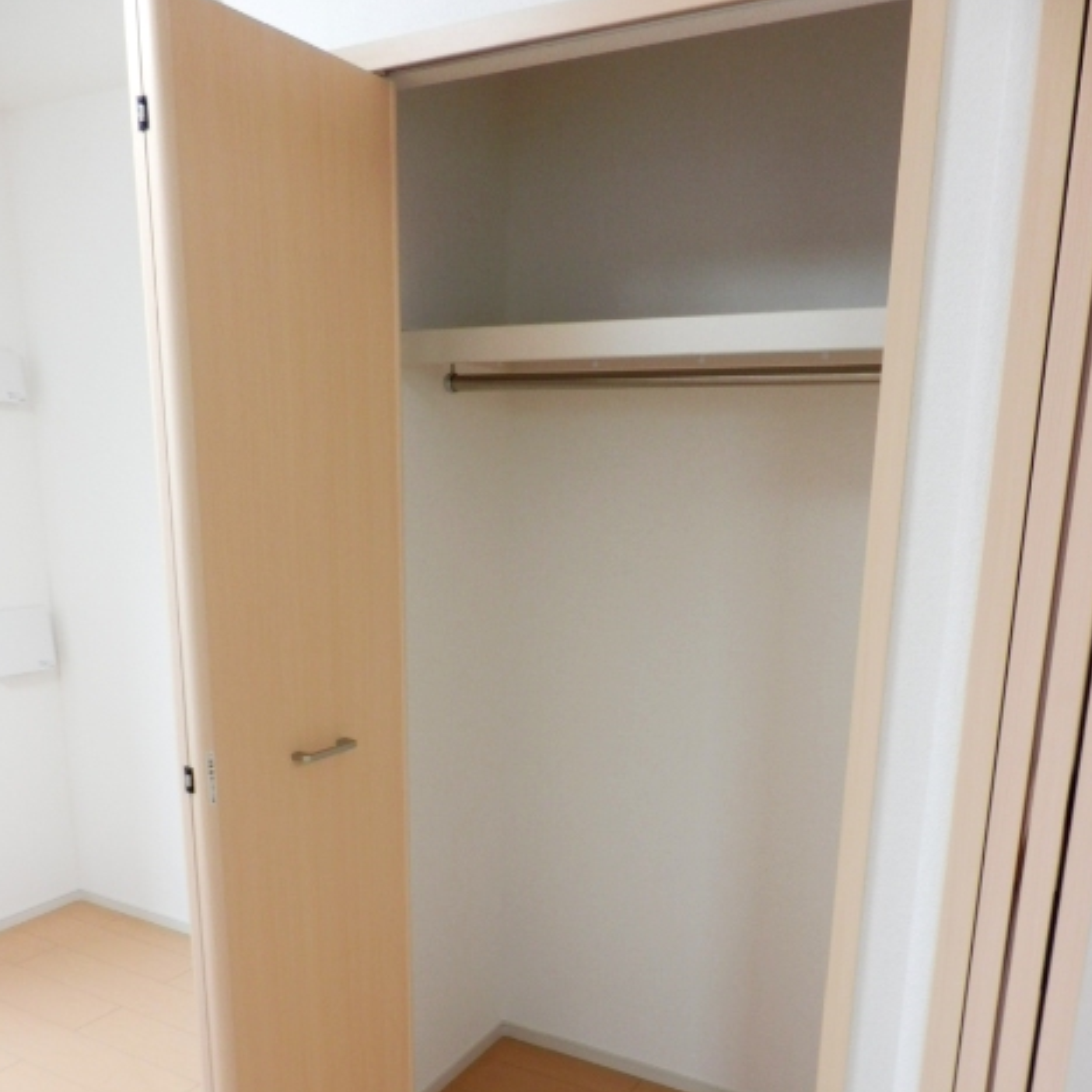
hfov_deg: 55.6
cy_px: 733
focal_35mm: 29
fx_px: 1035
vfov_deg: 54.4
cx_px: 546
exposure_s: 1/30
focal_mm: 4.2
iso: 100
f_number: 3
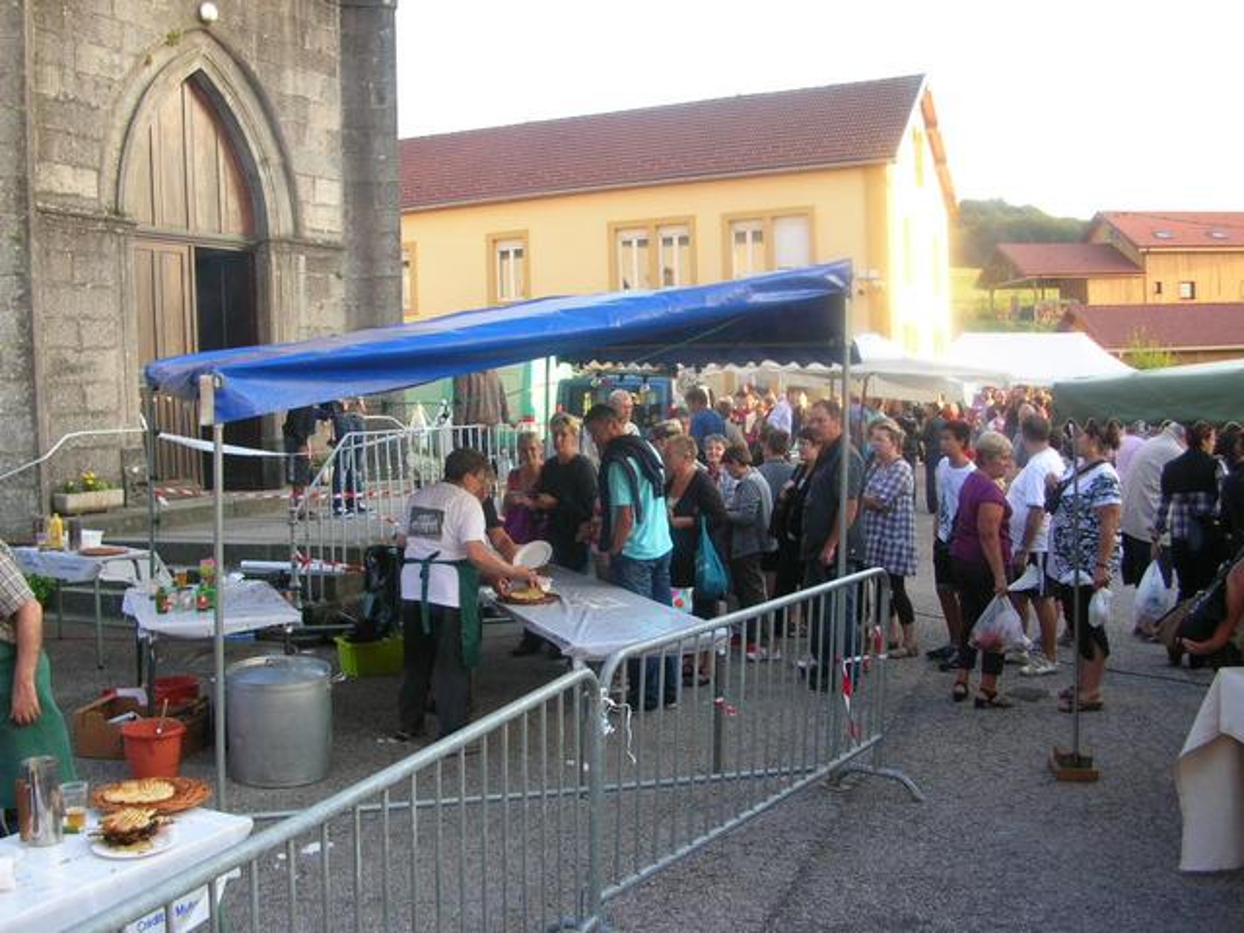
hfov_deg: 52.6
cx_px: 622
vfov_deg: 40.7
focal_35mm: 35
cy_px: 466
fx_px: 1258
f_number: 2.8
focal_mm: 5.8
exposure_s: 1/47.3
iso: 50
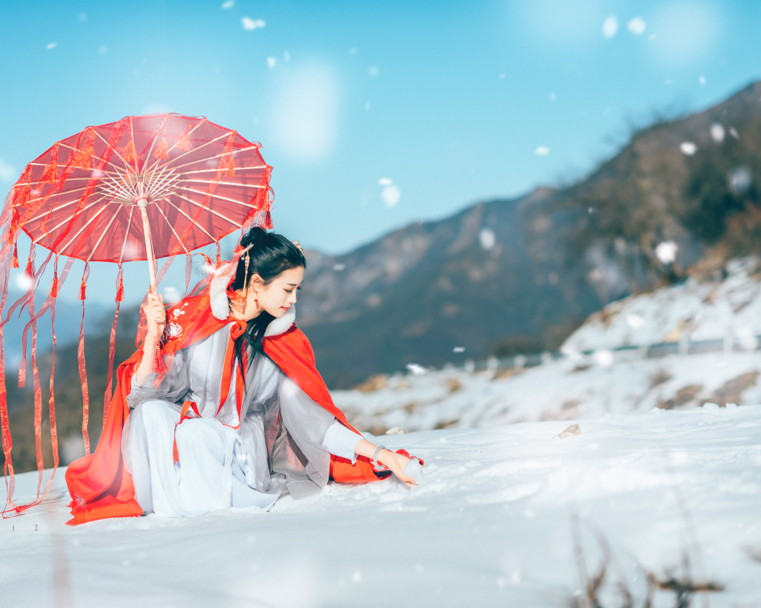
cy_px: 304
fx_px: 2162
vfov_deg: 16.0
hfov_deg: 20.0
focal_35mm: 96
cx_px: 352
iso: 80
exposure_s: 1/4000
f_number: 2.2
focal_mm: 85
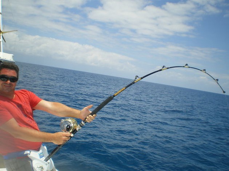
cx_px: 114
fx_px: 238
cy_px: 86
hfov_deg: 51.4
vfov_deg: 39.6
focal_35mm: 36
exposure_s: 1/640
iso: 50
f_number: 4.6
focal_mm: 6.3
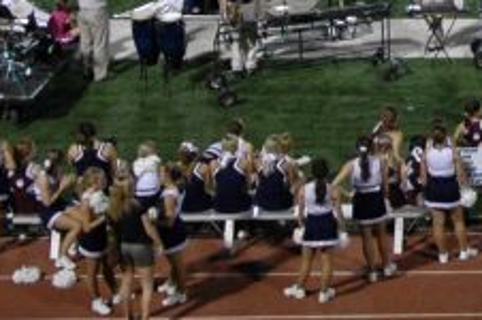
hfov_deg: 10.6
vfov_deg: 7.6
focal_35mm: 177
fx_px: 2366
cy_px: -166
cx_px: 970
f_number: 2.8
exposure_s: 1/60
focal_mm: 26
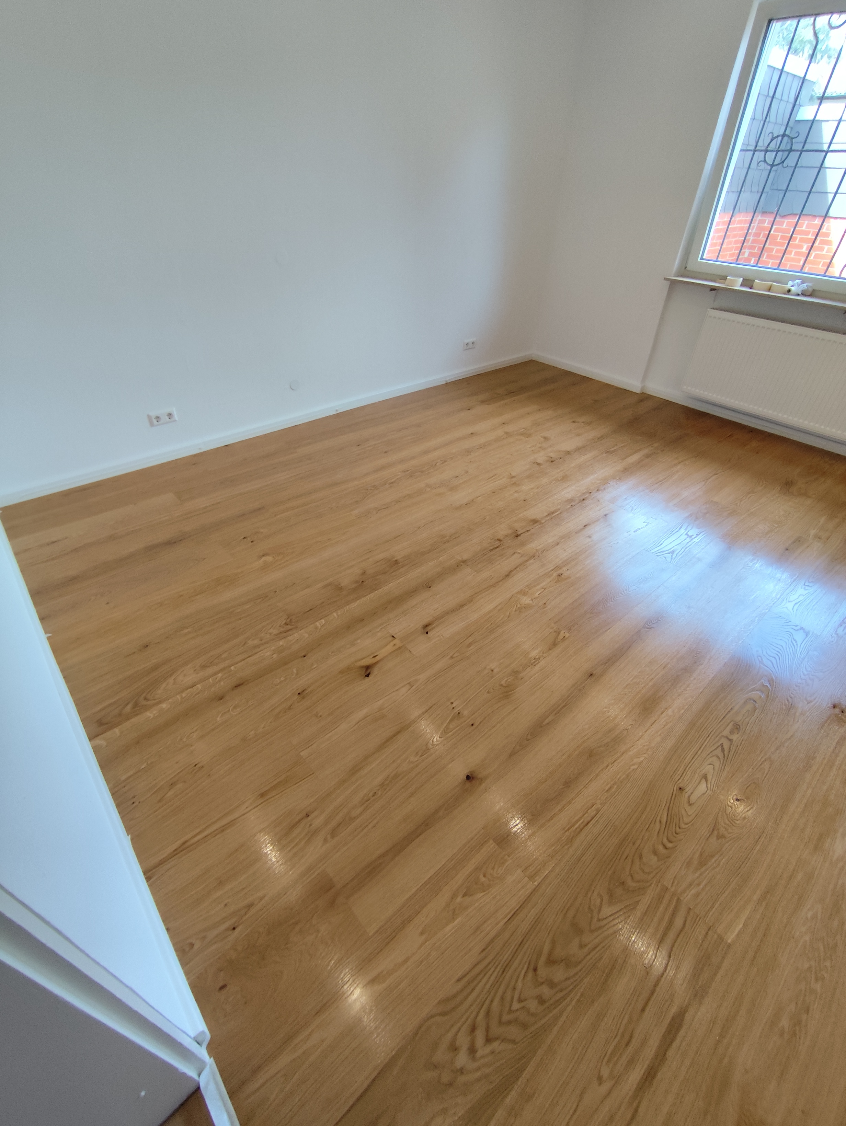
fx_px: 521
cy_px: 563
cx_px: 423
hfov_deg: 78.2
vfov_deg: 94.5
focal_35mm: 16
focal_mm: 1.65
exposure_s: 1/50
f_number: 2.2
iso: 64
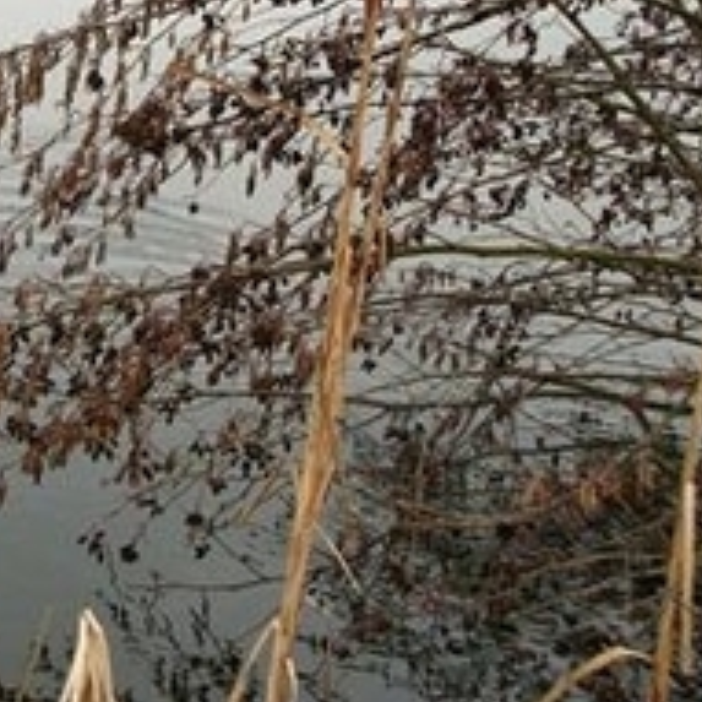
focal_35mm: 89
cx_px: -55
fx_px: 2042
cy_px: 103
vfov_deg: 19.2
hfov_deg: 18.8
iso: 80
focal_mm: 5.7
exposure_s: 1/160
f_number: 2.9
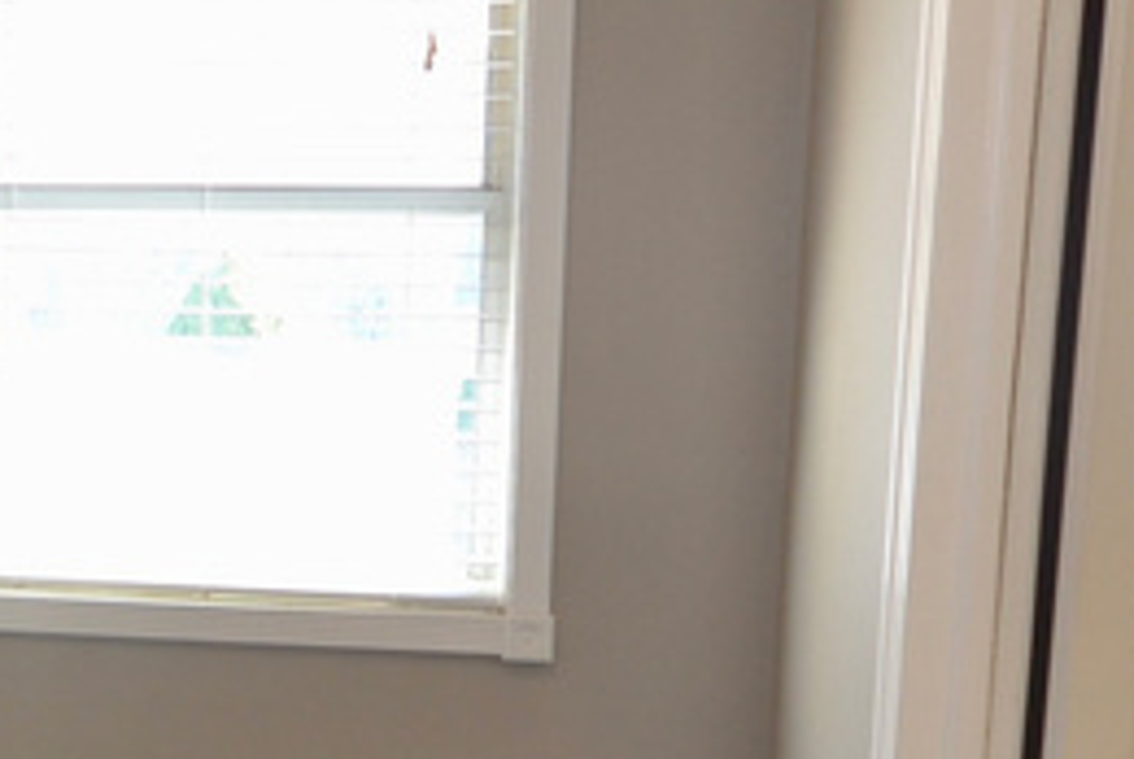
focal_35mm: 59
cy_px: 473
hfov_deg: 31.2
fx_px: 1861
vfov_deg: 23.0
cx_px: -22
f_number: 4.5
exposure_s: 1/80
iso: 400
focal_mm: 10
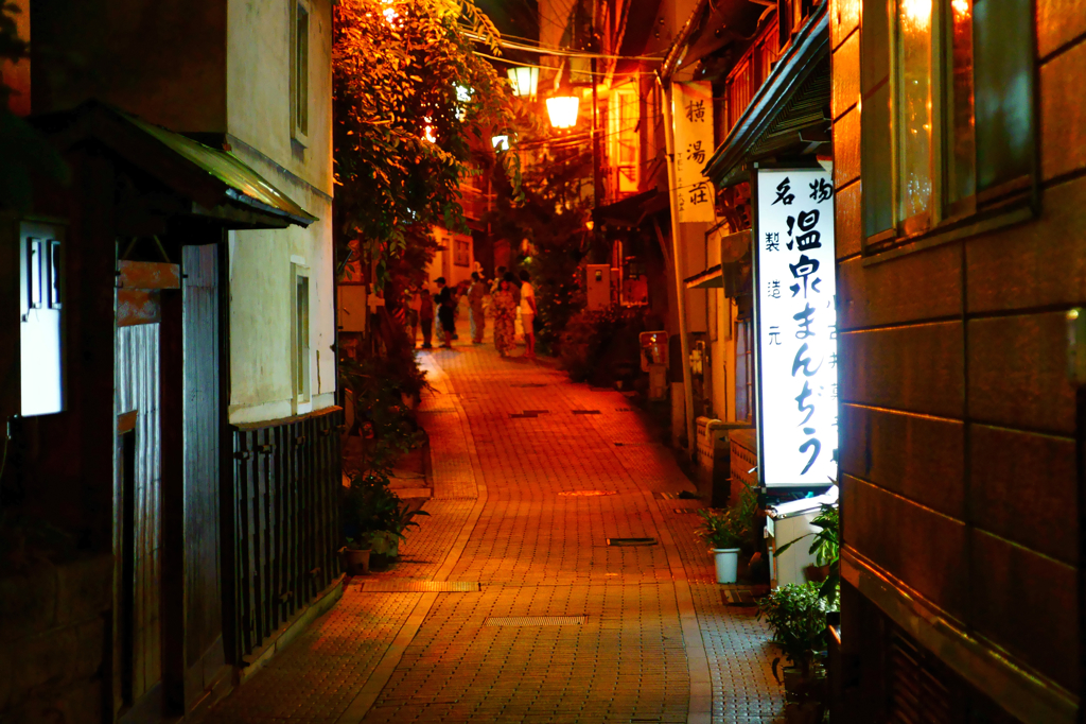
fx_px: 2714
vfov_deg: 15.2
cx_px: 543
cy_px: 362
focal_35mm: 90
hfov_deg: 22.6
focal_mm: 60
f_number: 2.8
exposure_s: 1/30
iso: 1600
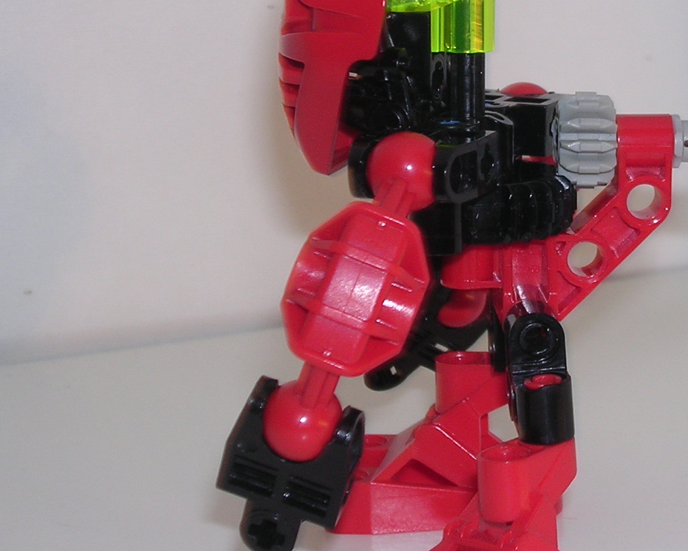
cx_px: 601
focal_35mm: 110
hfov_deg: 17.2
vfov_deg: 14.0
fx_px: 2240
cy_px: 128
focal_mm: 9.6
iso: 100
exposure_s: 1/60.1
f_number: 3.5
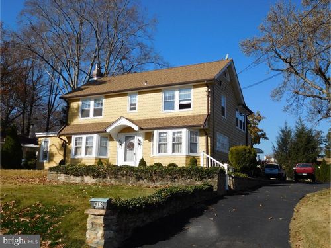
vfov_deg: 40.7
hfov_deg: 52.6
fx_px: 335
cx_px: 166
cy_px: 124
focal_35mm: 35
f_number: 7.6
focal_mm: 6.2
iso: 125
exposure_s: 1/500
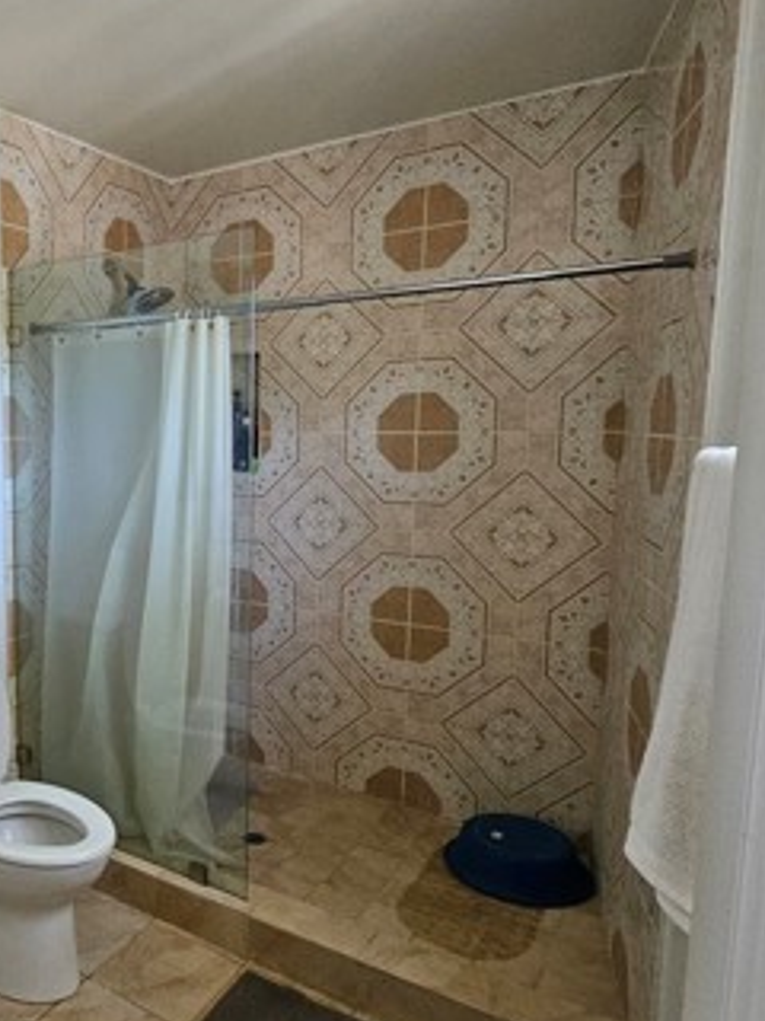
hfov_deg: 47.6
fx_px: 766
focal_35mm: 26
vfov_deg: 67.3
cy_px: 526
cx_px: 76
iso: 320
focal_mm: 1.74
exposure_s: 1/40
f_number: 2.2
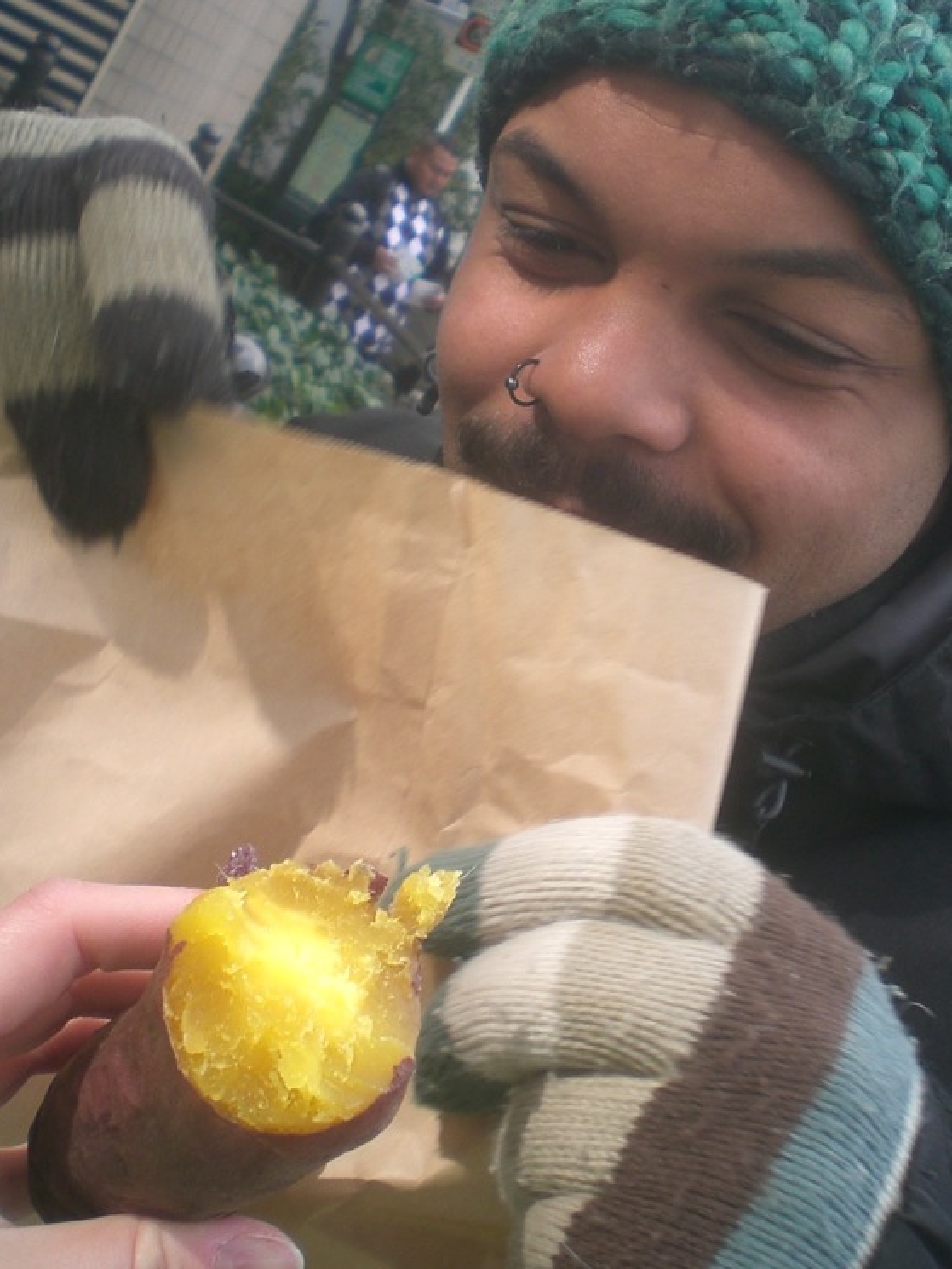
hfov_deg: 28.4
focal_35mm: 51
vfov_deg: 37.4
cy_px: 530
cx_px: 617
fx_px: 1870
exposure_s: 1/125
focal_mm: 6.3
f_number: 3.1
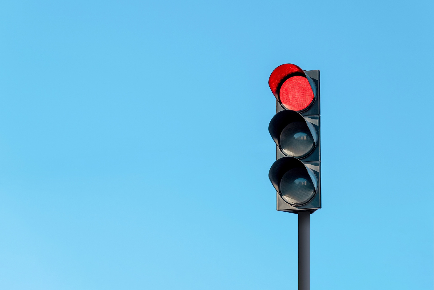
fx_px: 1447
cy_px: 145
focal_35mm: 120
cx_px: 217
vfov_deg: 11.4
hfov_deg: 17.1
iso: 100
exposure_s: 1/800
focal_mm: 120
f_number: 5.6
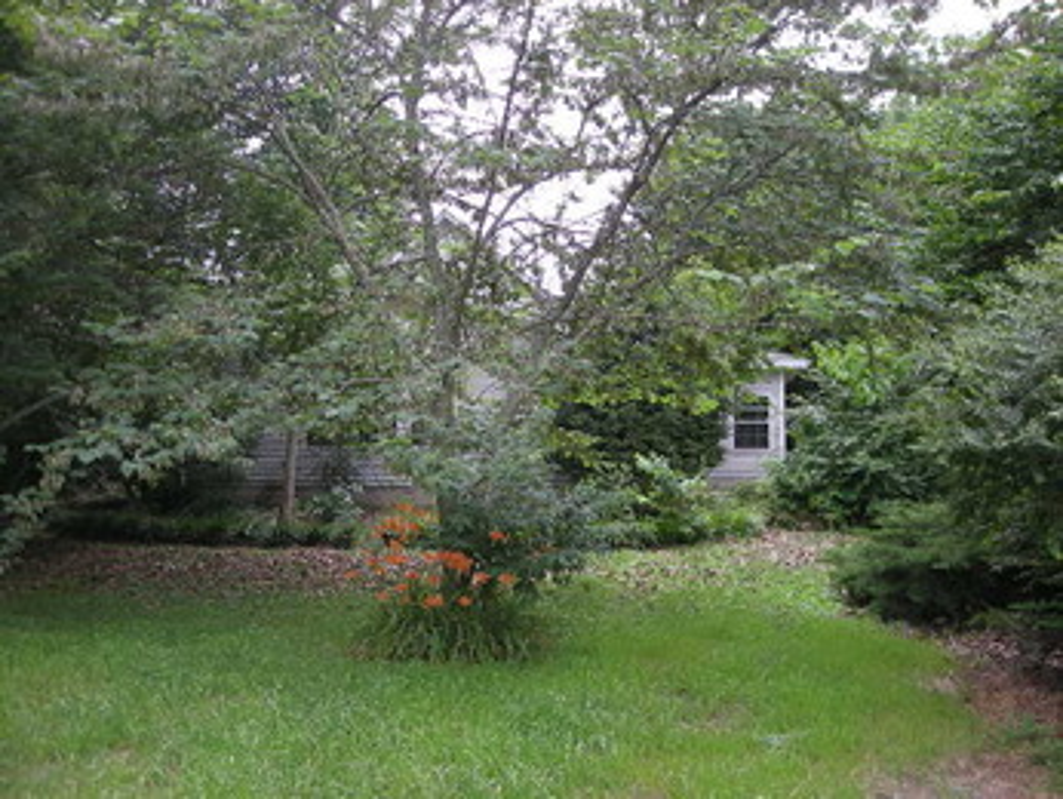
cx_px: 532
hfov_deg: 52.6
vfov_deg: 40.7
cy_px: 400
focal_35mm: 35
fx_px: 1076
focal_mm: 5.7
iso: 50
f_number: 2.8
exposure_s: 1/210
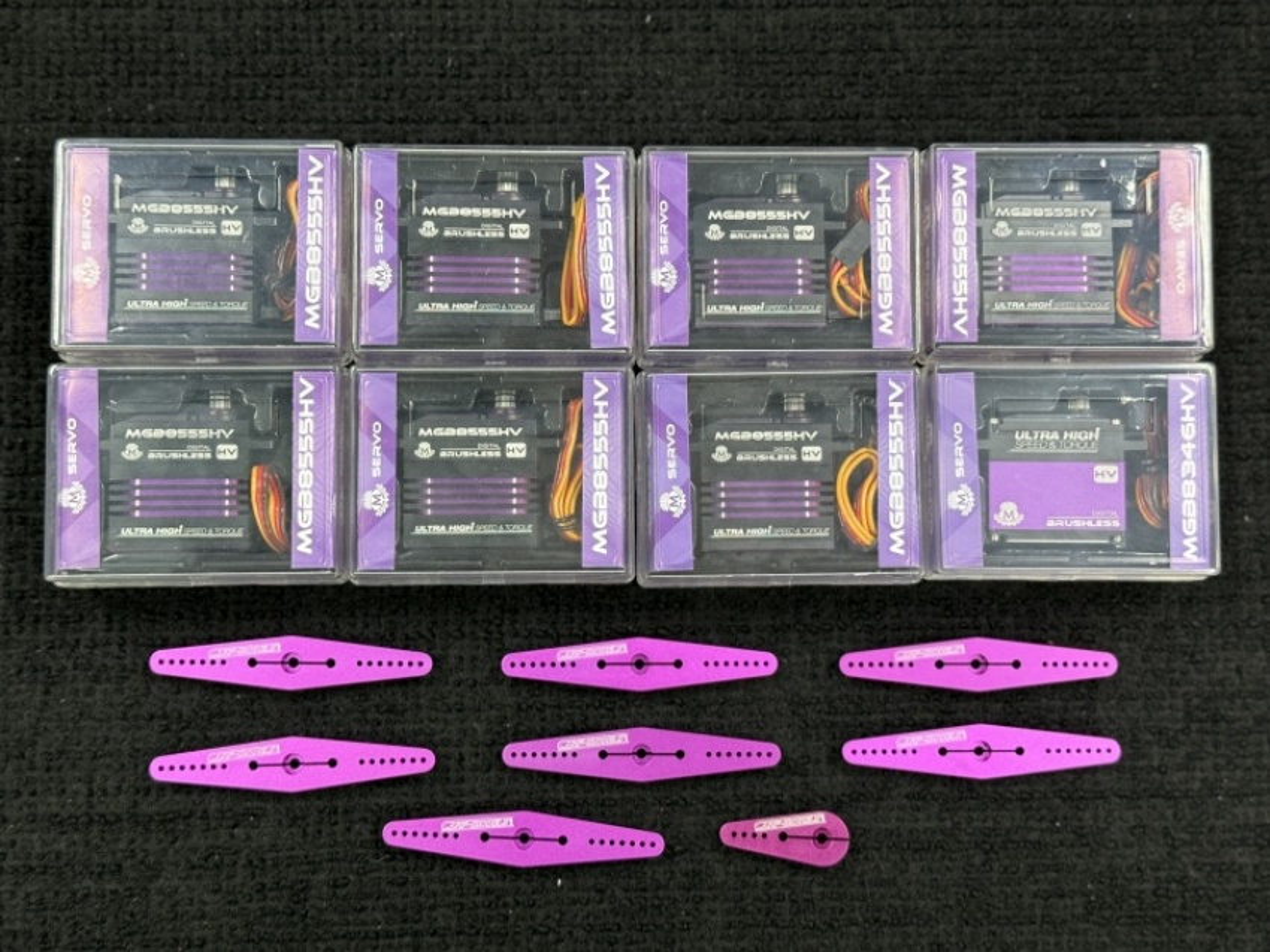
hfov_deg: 39.7
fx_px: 1761
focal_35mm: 48
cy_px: 476
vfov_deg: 30.3
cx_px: 635
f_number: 1.78
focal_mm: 6.76
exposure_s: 1/50
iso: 250
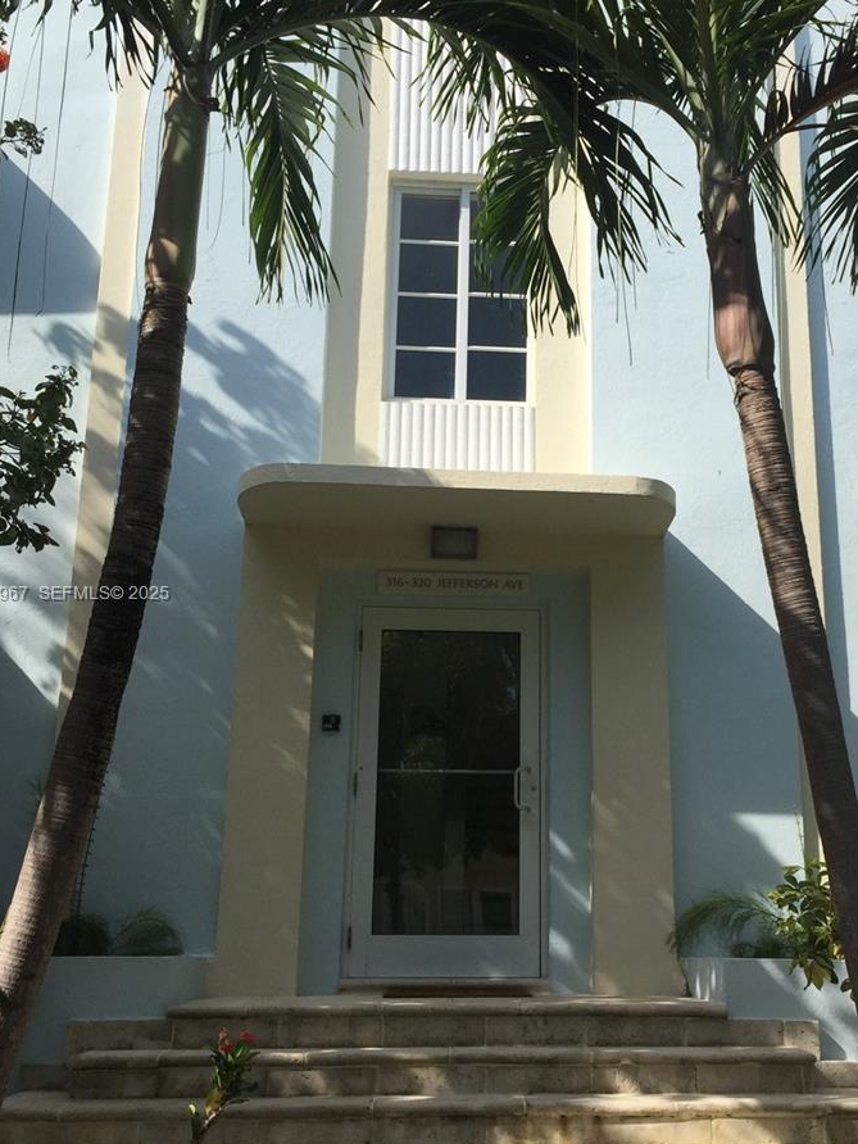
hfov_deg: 36.7
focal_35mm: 39
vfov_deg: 47.9
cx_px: 509
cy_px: 595
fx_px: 1289
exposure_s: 1/2825
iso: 32
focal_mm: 4.15
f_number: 2.2
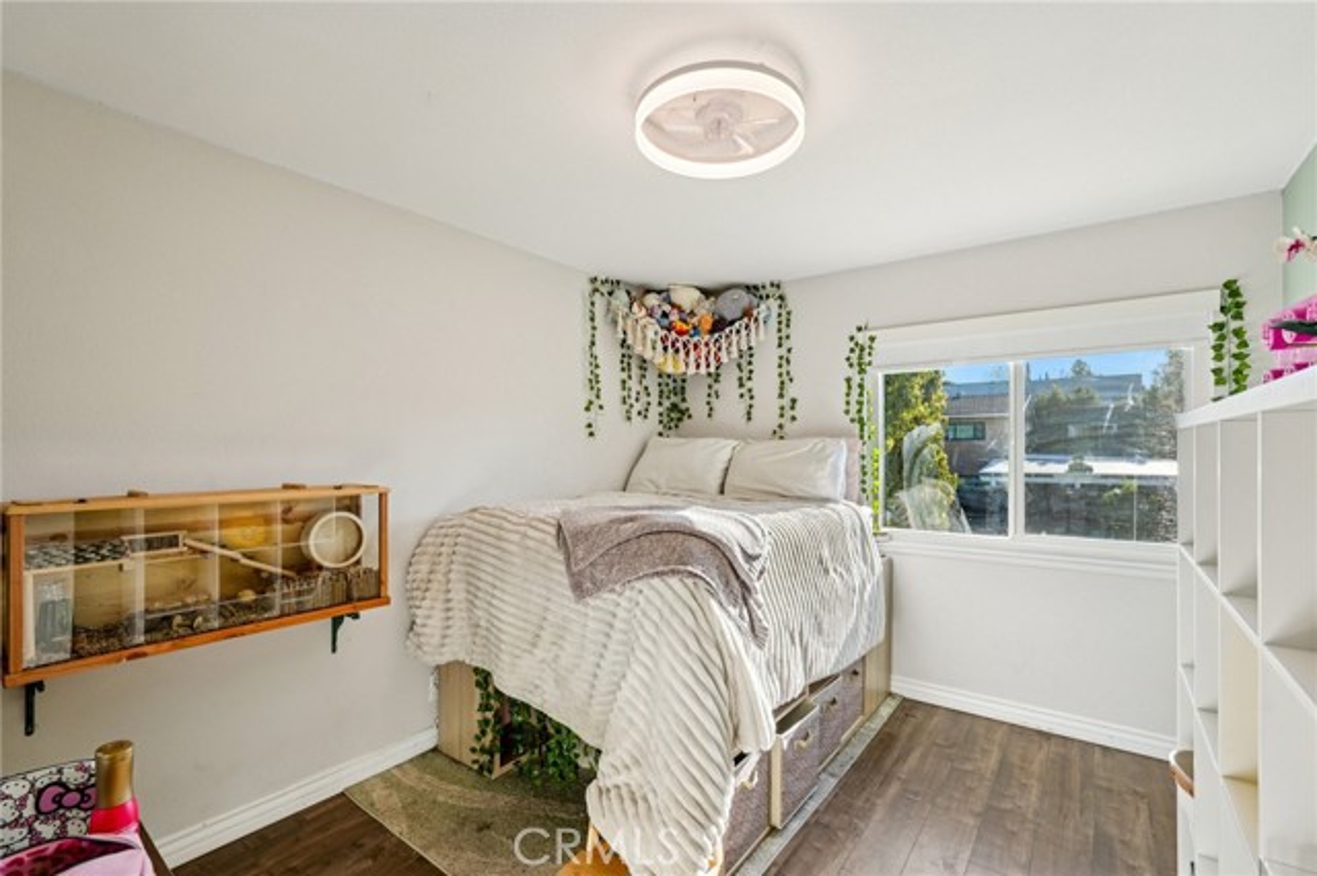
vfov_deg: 73.7
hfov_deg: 96.8
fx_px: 585
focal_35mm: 16
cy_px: 438
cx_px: 658
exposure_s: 1/60
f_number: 8
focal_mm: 16
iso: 400
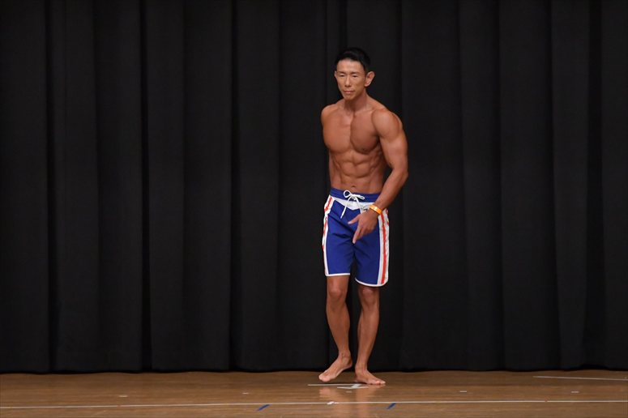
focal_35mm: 240
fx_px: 4185
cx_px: 314
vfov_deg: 5.7
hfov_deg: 8.6
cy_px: 209
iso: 6400
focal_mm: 160
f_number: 5.6
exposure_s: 1/400
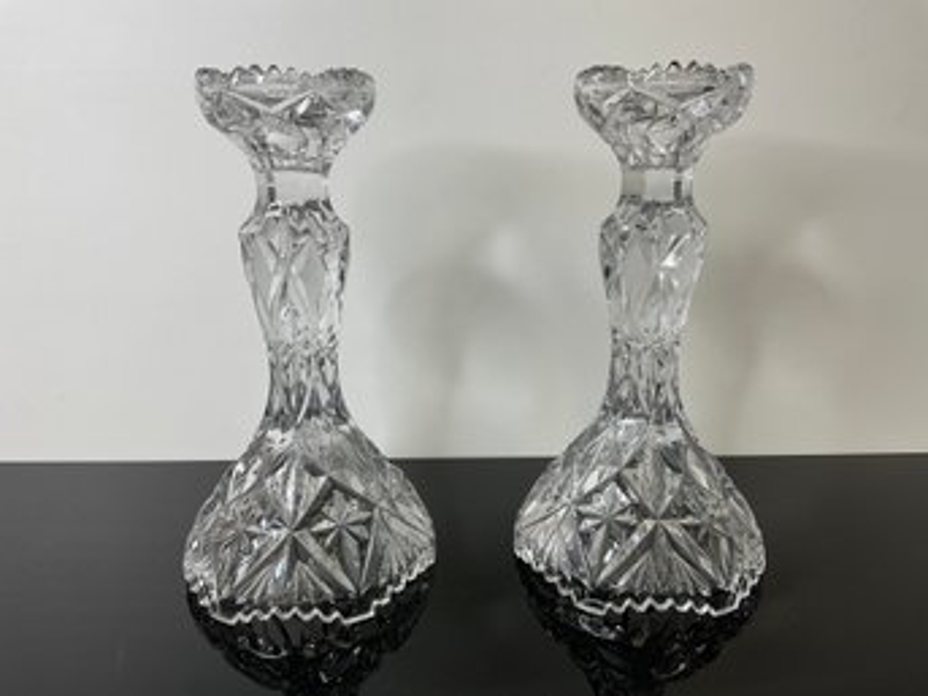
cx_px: 464
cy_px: 348
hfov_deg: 61.7
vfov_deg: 48.2
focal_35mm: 29
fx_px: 777
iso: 16
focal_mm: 3
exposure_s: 1/120
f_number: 1.8
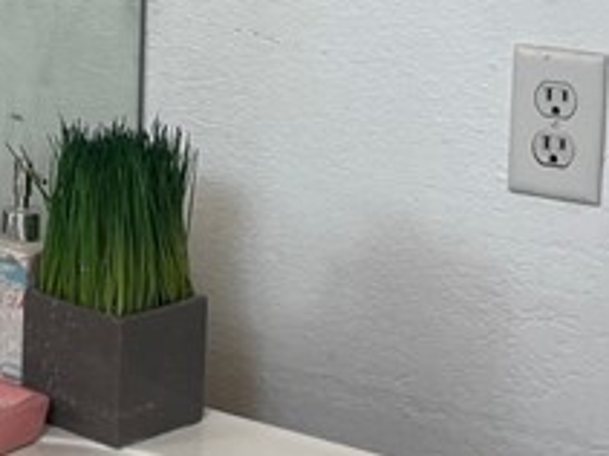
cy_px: -63
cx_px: -66
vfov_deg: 11.6
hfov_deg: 15.2
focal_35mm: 126
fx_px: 2215
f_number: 1.6
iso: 64
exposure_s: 1/60
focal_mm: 5.1
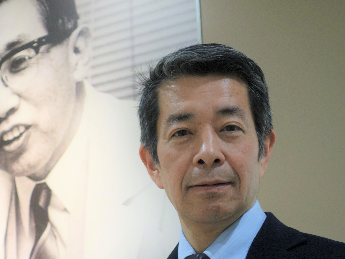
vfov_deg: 14.9
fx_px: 987
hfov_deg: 19.7
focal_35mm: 99
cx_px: 85
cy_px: 207
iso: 400
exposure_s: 1/60
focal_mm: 19.31
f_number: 3.5
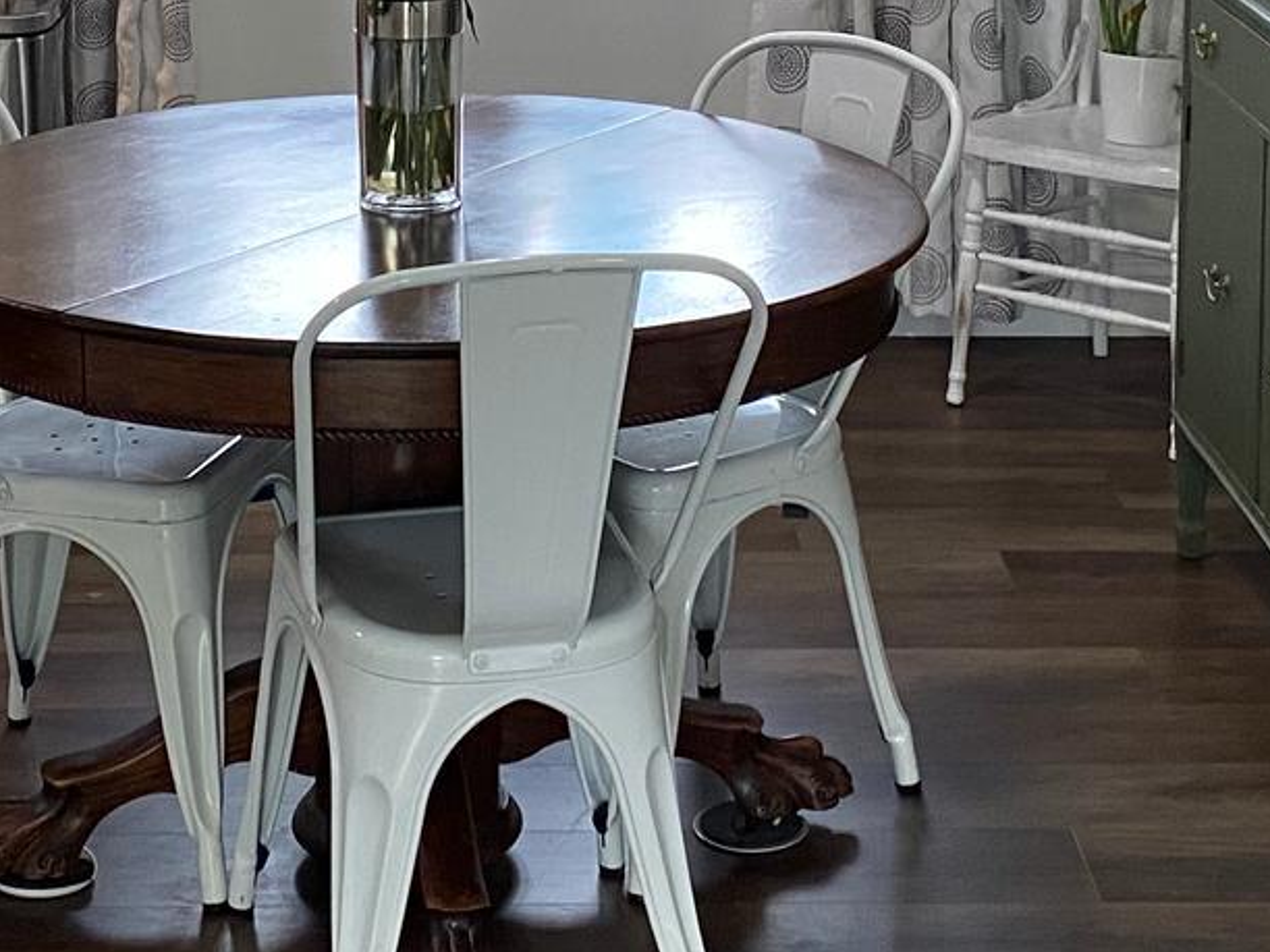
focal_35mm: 87
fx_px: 3192
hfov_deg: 22.4
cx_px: 430
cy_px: -71
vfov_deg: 16.5
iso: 250
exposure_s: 1/60
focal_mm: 4.25
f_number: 1.8
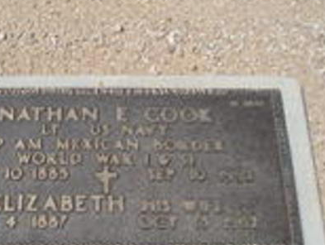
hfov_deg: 31.8
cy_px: 166
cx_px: 98
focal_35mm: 60
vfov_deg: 24.3
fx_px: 564
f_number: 6
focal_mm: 7.8
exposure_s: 1/926
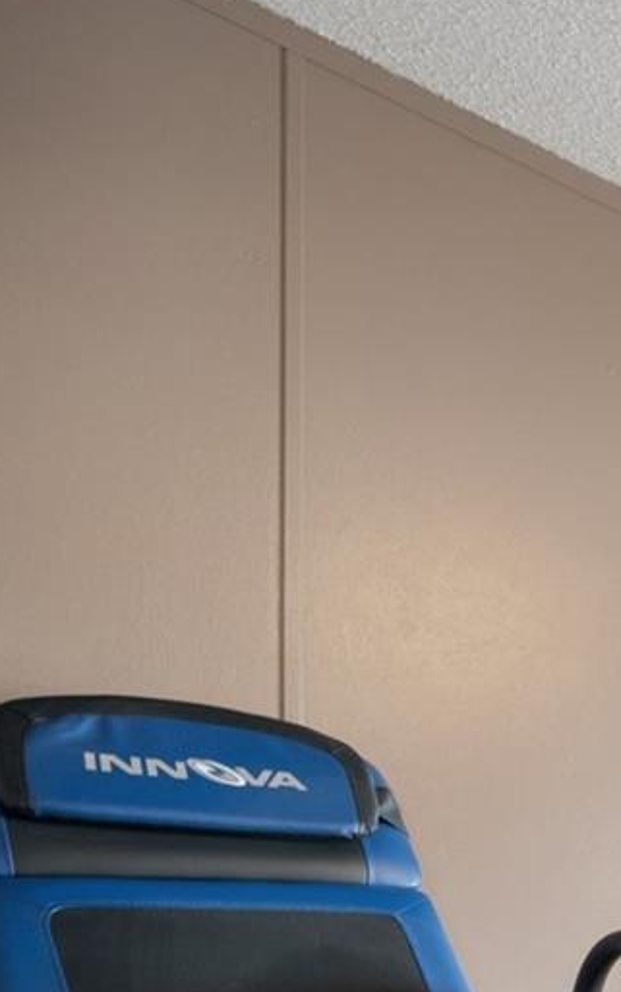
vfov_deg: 34.0
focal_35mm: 54
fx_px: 1461
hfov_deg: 14.7
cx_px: 1505
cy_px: 1004
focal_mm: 17
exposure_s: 5
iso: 320
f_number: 8
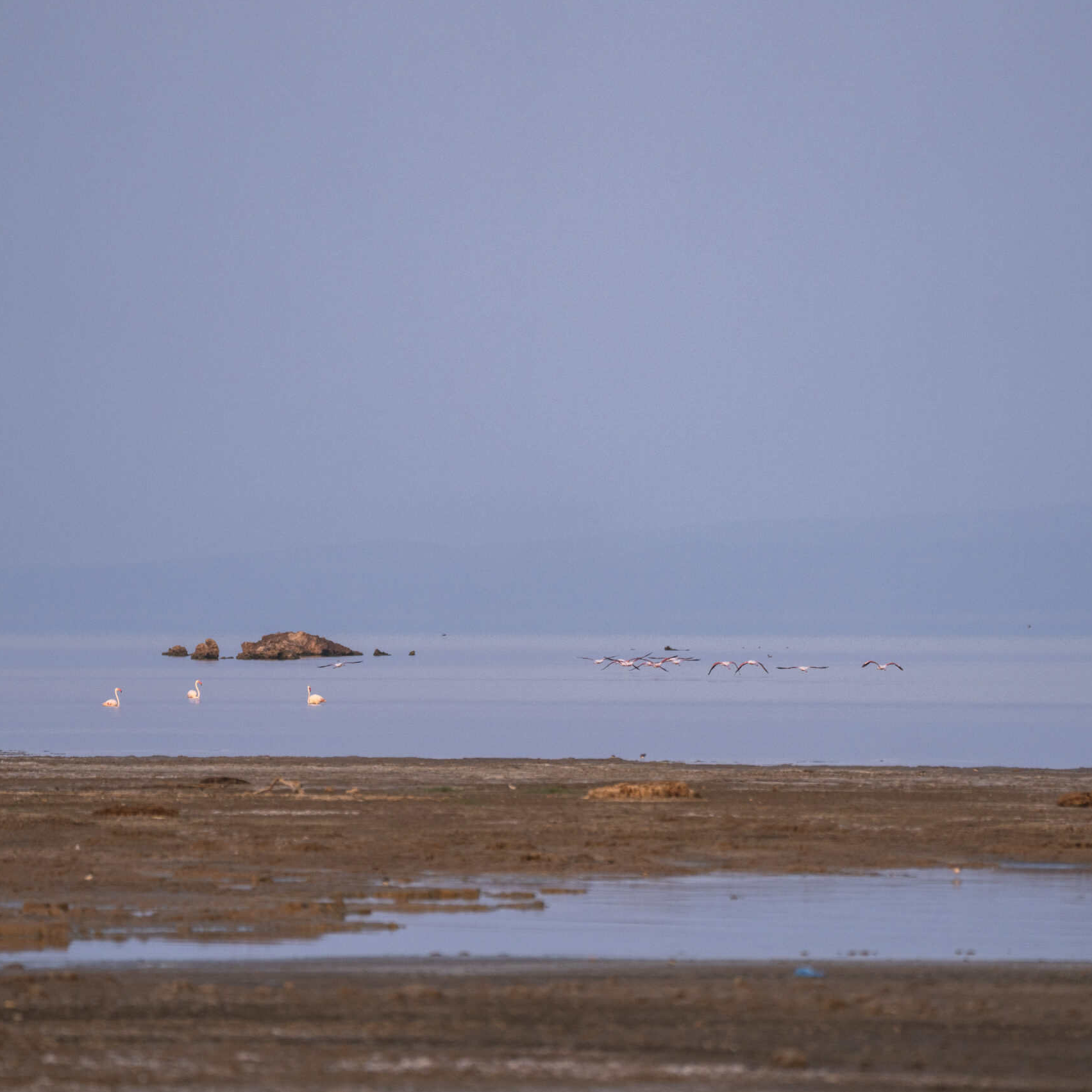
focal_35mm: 511
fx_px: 18238
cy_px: 546
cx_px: 526
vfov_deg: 3.4
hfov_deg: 3.4
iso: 500
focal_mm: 400
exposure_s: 1/500
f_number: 5.6
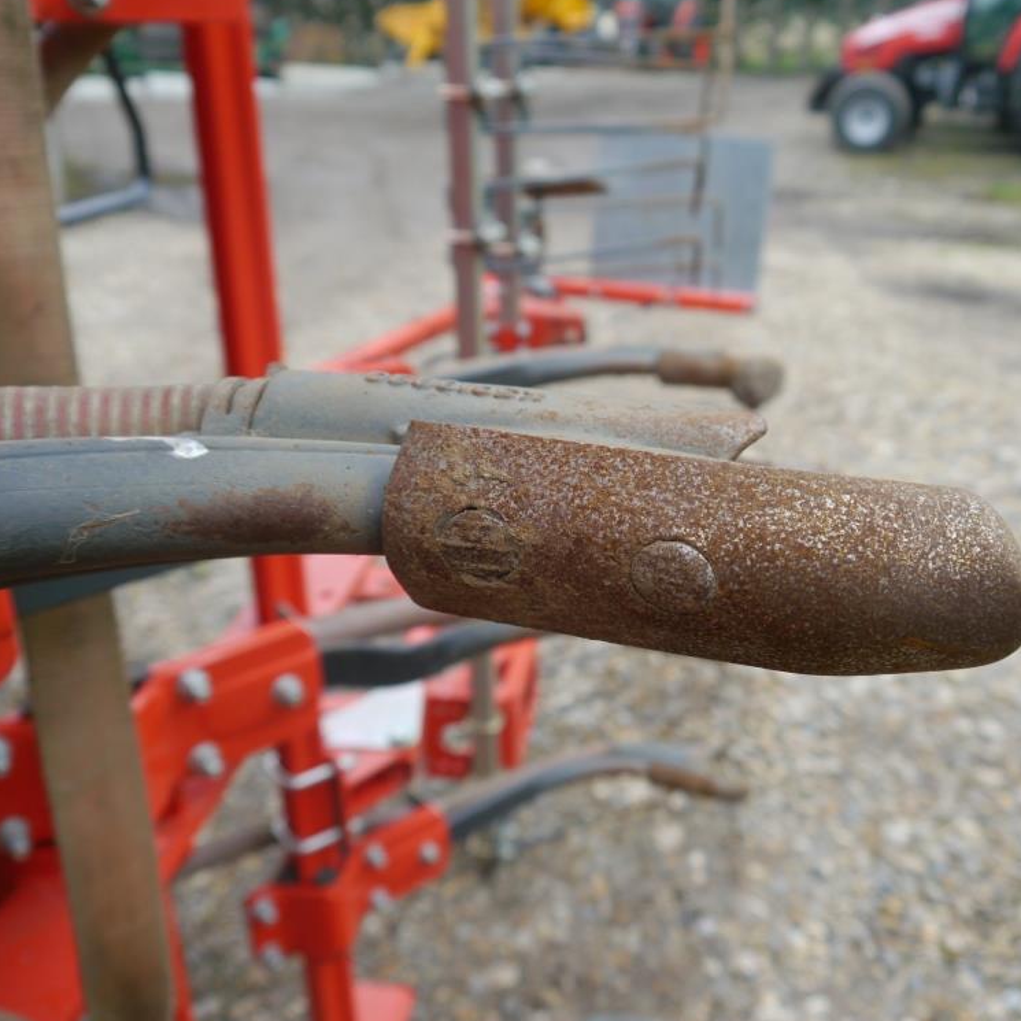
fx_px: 1135
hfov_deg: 48.1
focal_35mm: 34
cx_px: 630
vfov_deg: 48.4
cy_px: 506
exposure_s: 1/125
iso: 160
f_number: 4
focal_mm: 14
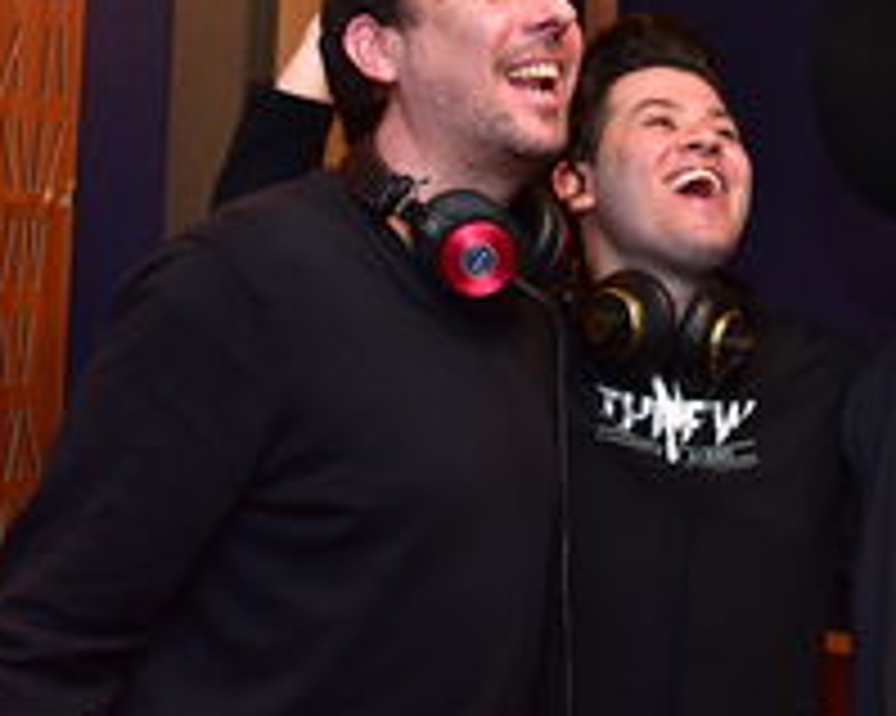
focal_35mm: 66
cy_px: 216
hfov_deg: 27.3
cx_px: 869
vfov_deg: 23.0
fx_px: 1749
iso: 1600
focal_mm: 35
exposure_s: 1/125
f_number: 3.5
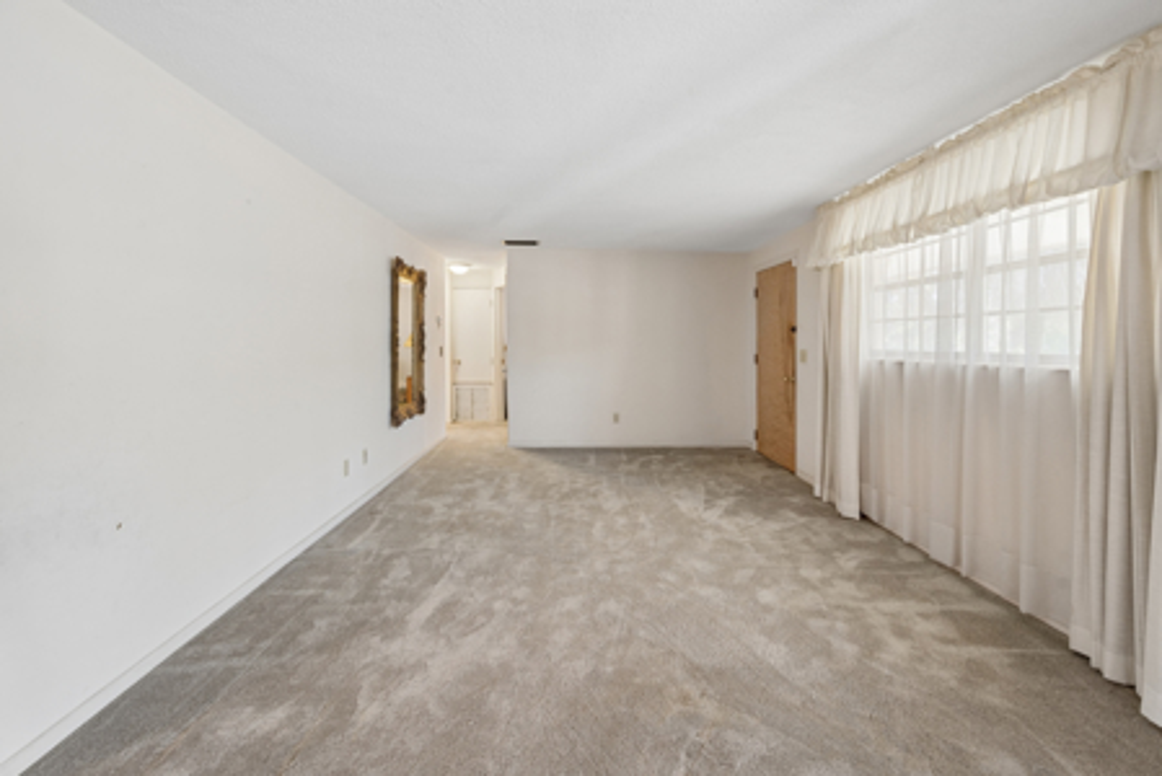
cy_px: 388
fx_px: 452
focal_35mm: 14
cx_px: 581
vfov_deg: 81.3
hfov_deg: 104.2
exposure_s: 1/13
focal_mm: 14
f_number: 8
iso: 400
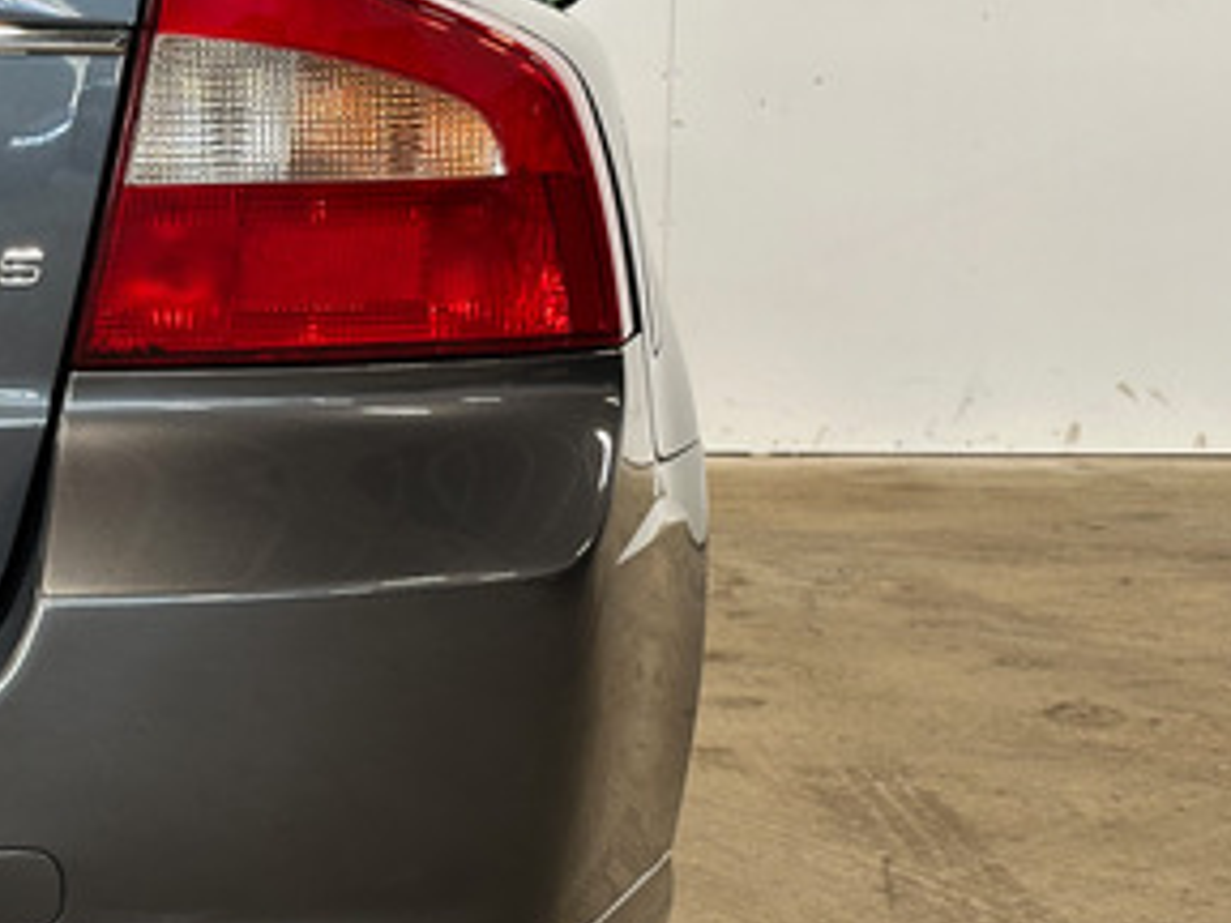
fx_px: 3556
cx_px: 141
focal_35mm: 100
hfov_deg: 19.3
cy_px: 504
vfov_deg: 14.8
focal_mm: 6.86
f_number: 1.8
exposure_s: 1/50
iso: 125
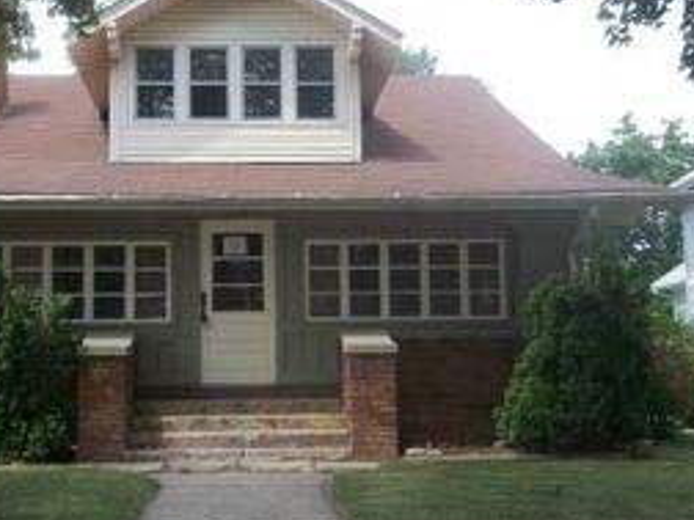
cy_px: 319
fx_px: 882
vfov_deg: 32.7
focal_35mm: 44
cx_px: 262
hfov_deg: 42.6
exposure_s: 1/250
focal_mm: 5.7
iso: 80
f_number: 3.7
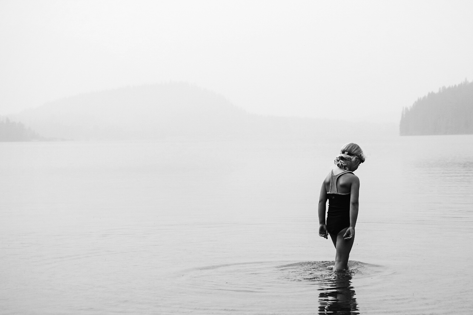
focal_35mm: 86
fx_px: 1130
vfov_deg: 15.9
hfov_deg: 23.6
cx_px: 271
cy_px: 177
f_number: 4
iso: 160
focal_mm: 42.5
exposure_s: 1/1250
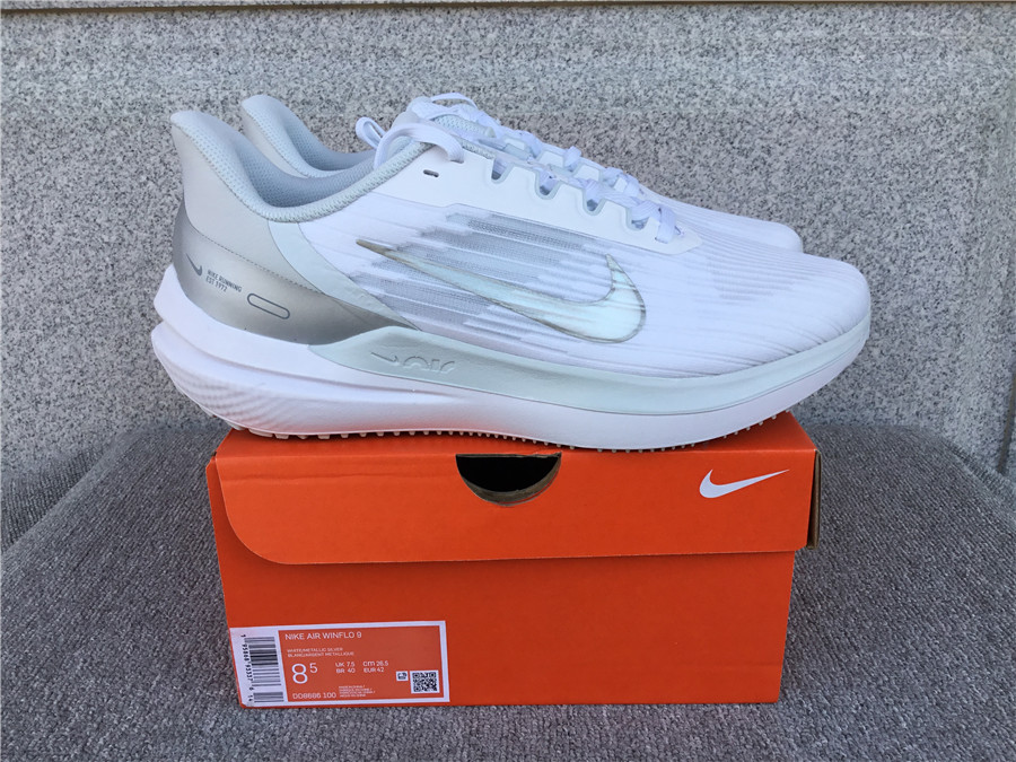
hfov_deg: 58.4
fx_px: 910
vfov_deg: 45.4
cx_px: 508
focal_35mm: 31
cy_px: 381
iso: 25
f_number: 2.4
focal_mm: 3.3
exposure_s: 1/181
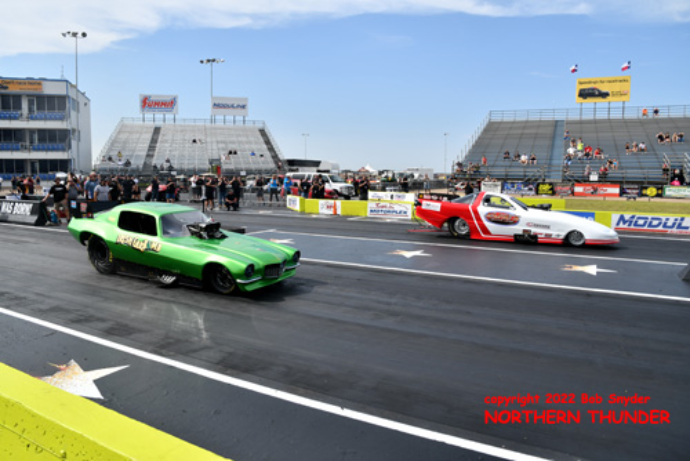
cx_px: 345
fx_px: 460
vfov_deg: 53.2
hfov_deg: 73.7
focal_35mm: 24
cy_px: 230
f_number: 5.6
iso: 160
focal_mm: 16
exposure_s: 1/1250
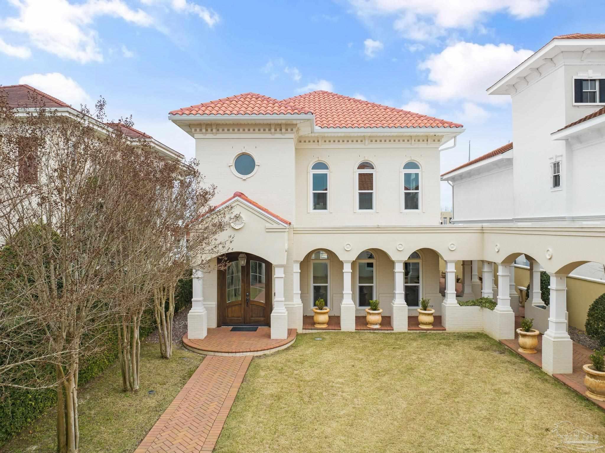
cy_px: 226
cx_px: 302
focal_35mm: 24
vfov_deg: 56.8
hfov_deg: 71.6
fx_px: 419
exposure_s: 1/1000
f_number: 2.8
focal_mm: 12.29
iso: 140
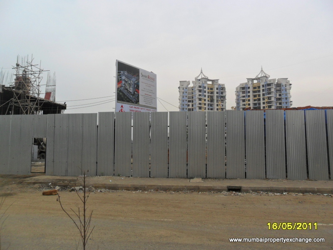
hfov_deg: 65.3
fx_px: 260
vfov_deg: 51.4
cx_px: 166
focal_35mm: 27
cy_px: 125
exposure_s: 1/350
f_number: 3.5
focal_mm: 4.9
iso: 100
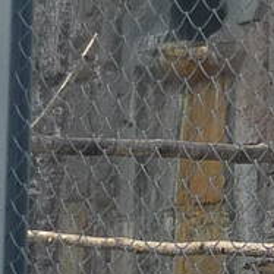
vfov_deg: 7.0
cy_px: 258
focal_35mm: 250
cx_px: 267
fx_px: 2239
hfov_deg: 7.0
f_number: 2.8
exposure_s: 1/800
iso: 100
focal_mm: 5.5
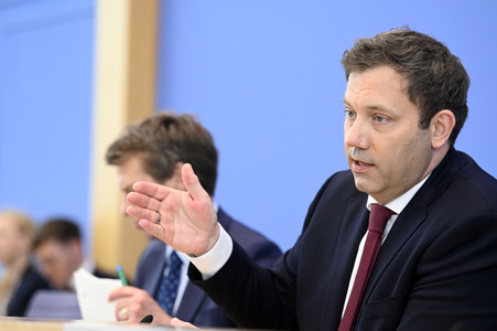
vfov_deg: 9.1
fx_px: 2069
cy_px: 166
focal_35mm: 150
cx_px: 248
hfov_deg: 13.7
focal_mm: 150
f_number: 4
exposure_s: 1/1250
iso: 4000
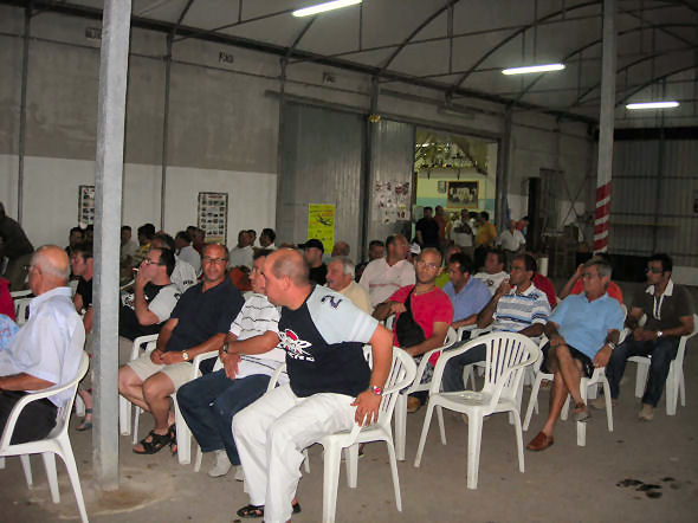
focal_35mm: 38
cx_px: 349
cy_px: 262
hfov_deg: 49.0
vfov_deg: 37.7
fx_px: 766
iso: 77
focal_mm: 7.8
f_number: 2.8
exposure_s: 1/60.1
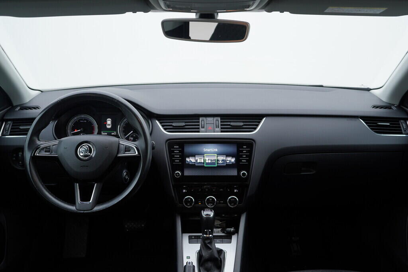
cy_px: 136
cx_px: 204
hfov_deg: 53.1
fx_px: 408
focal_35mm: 36
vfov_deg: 36.9
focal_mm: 24
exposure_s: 1/50
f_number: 3.2
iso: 125
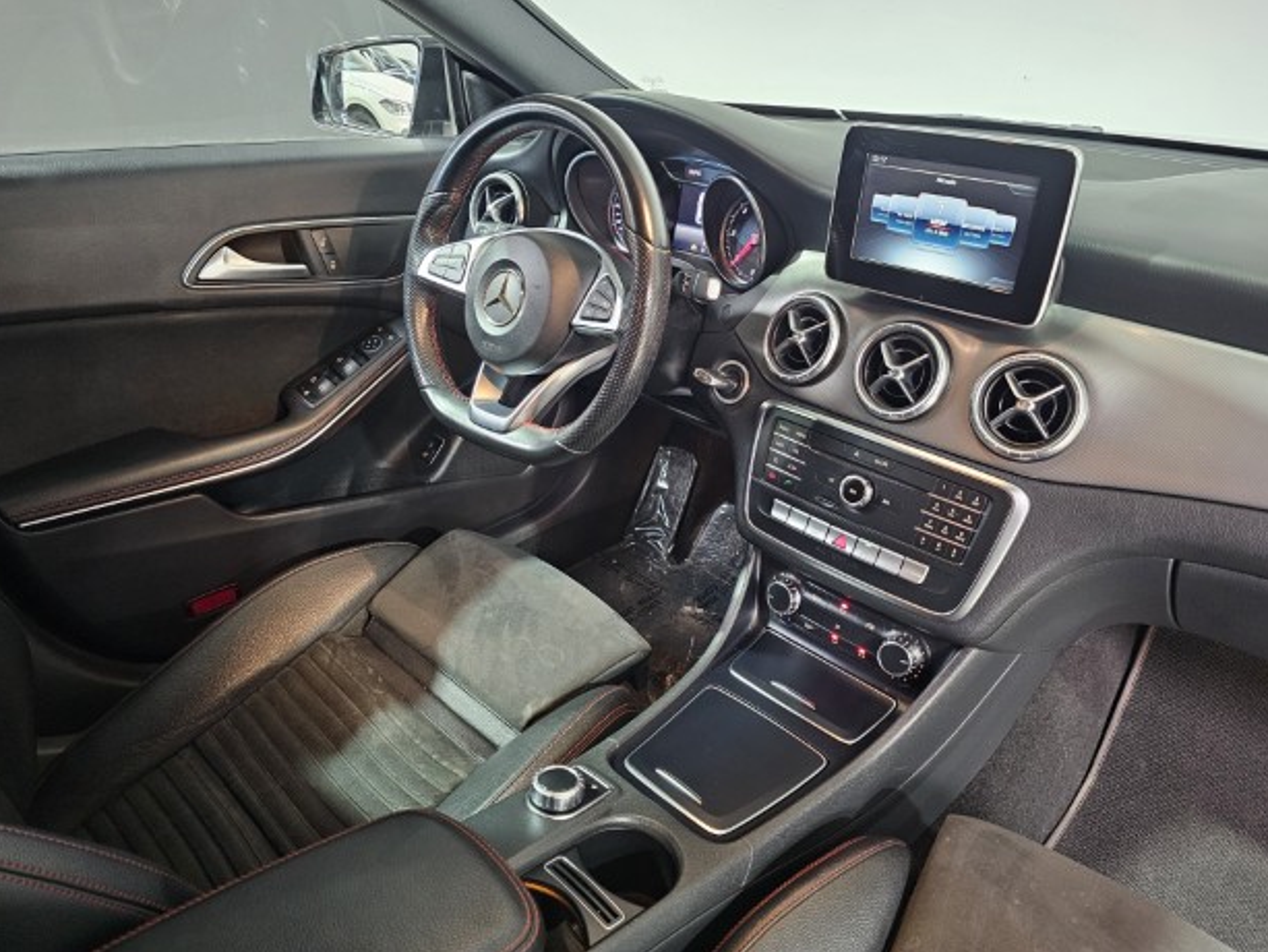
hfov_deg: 71.6
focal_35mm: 24
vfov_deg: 56.8
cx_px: 652
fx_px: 879
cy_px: 459
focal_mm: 6.3
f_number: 1.7
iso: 500
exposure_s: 1/40
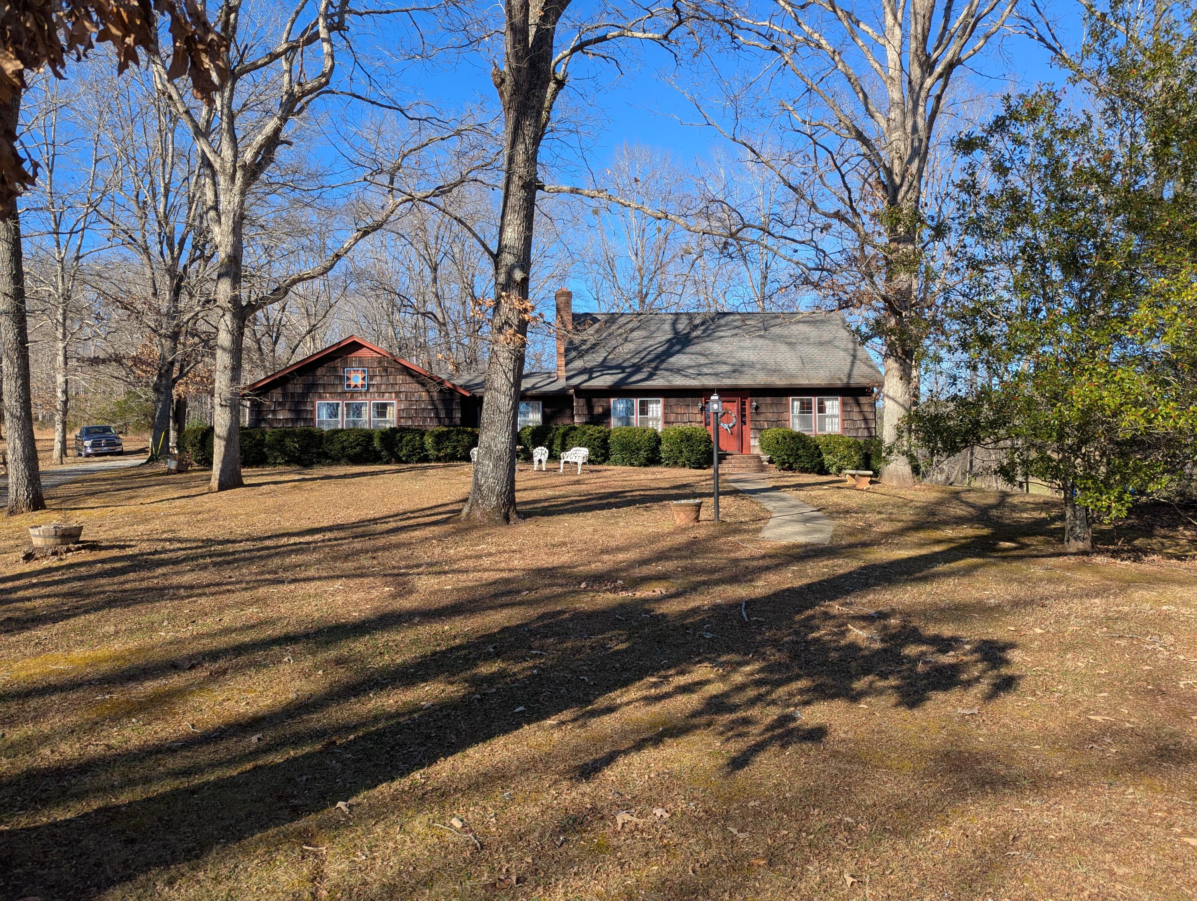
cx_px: 598
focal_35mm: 24
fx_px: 831
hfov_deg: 71.5
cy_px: 450
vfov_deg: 56.9
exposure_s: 1/1078
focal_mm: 6.81
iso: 46
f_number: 1.85
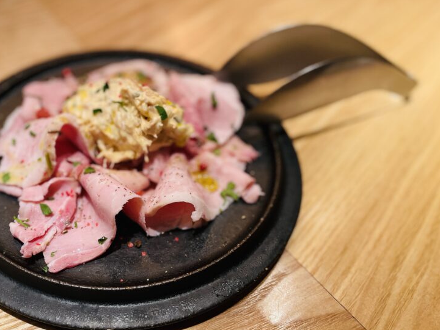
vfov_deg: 38.7
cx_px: 159
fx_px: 470
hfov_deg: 49.5
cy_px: 169
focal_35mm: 37
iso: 100
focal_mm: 4.2
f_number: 1.6
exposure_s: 1/60
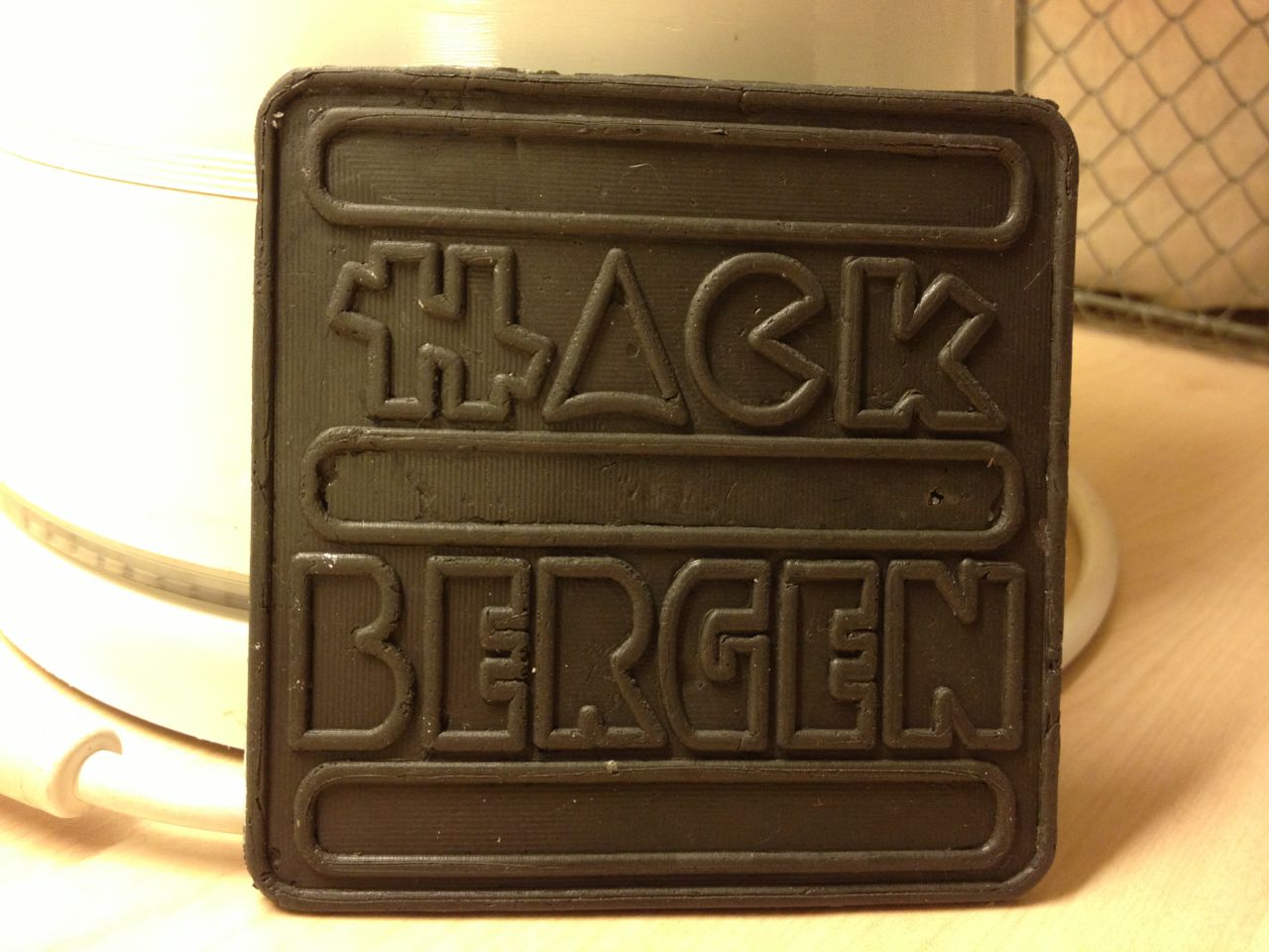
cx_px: 634
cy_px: 476
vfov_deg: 40.7
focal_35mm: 35
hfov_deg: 52.6
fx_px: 1283
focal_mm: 4.28
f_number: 2.4
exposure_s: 1/20
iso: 160
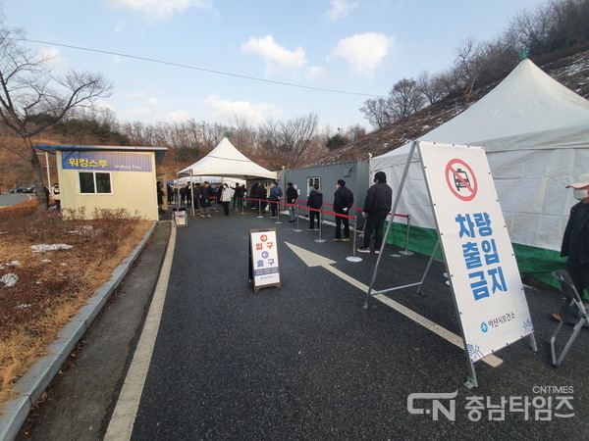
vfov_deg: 89.9
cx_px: 294
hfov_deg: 106.2
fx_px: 221
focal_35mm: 13
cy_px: 220
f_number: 2.2
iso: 50
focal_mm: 1.8
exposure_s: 1/253
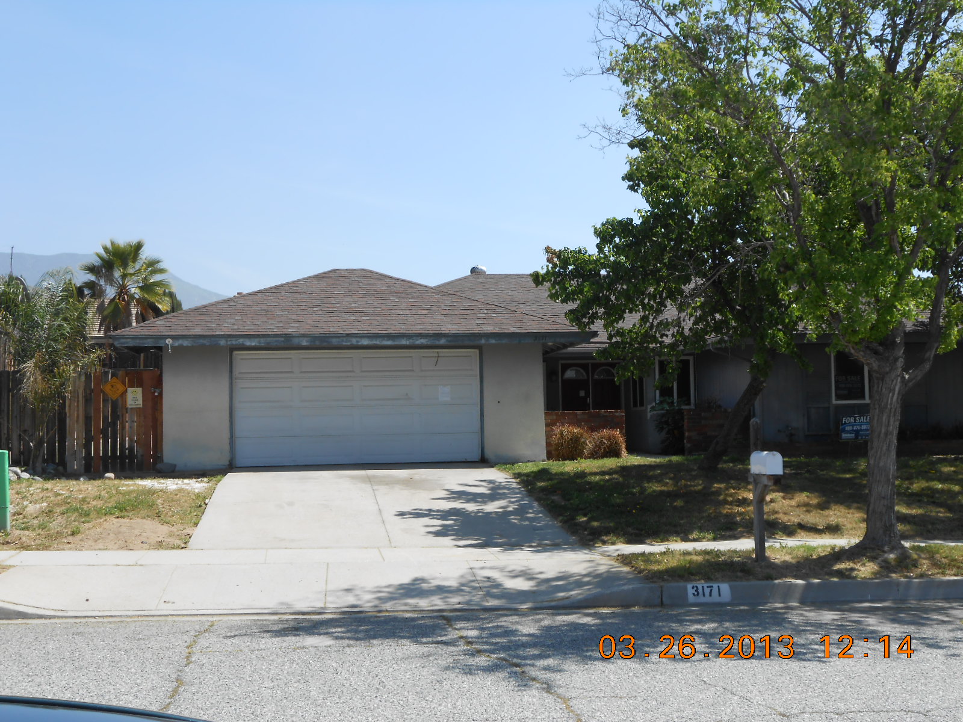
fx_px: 1224
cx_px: 482
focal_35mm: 44
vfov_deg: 32.9
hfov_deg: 42.9
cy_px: 361
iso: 80
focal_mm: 7.8
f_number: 4.5
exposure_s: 1/500
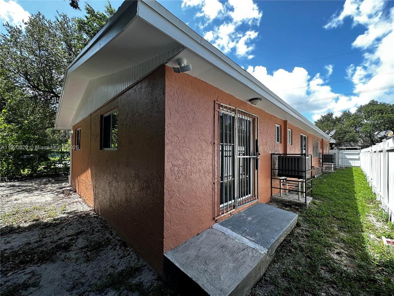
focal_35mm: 14
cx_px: 197
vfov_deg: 85.7
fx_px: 159
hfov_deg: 102.1
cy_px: 148
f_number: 2.2
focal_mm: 2.22
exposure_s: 1/281
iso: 40
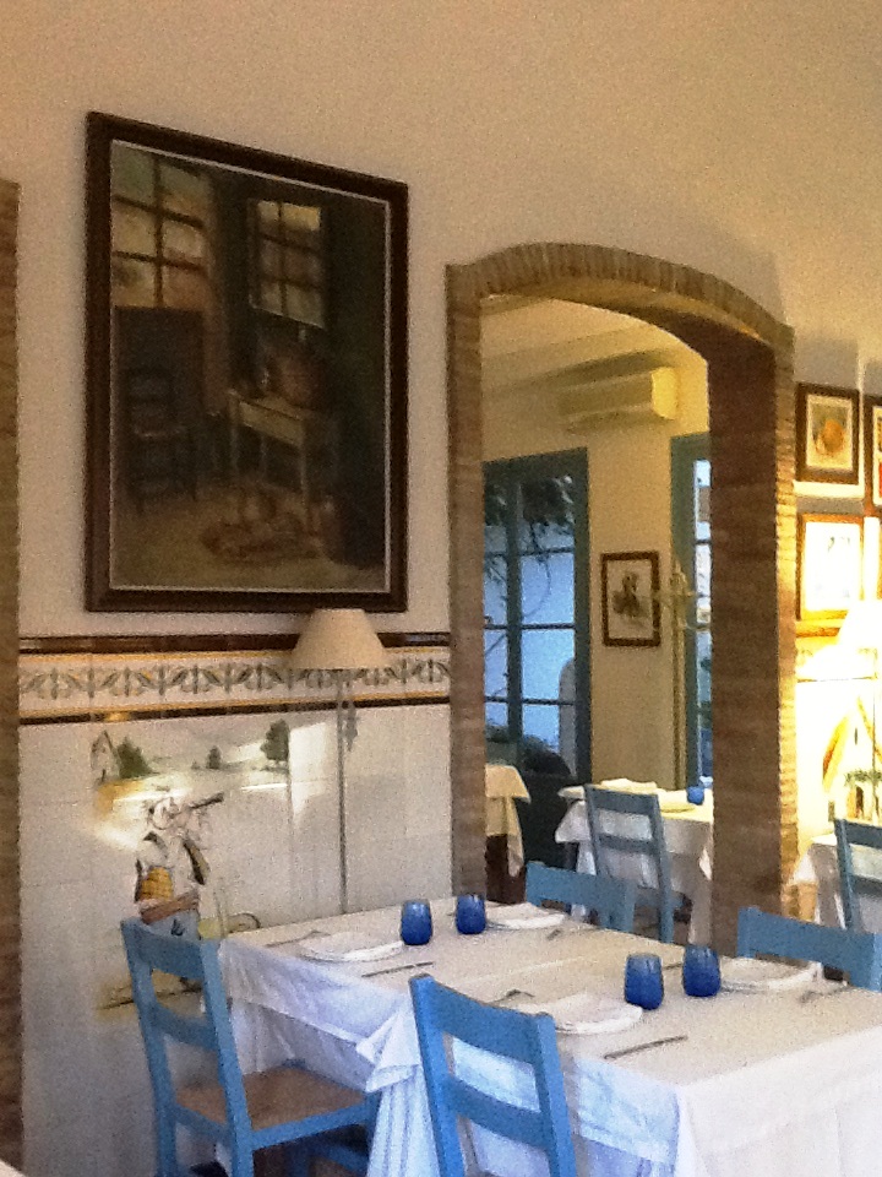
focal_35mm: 44
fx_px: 1495
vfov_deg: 42.9
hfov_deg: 32.9
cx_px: 441
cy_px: 588
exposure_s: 1/20
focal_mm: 2.03
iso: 320
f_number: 2.4
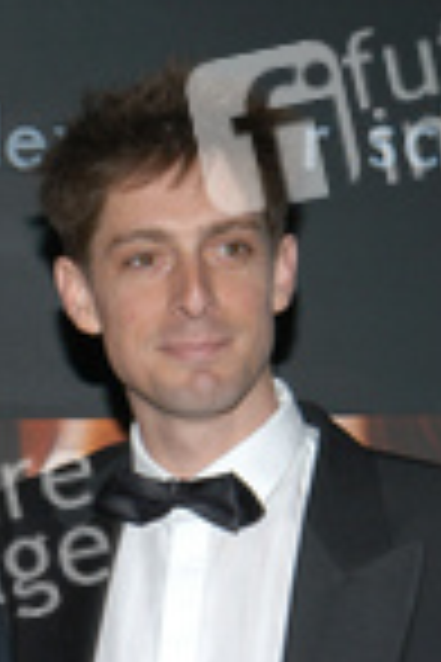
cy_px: 784
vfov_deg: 10.3
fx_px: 3601
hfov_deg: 7.0
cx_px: 9
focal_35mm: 196
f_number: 7.1
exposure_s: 1/125
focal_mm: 48
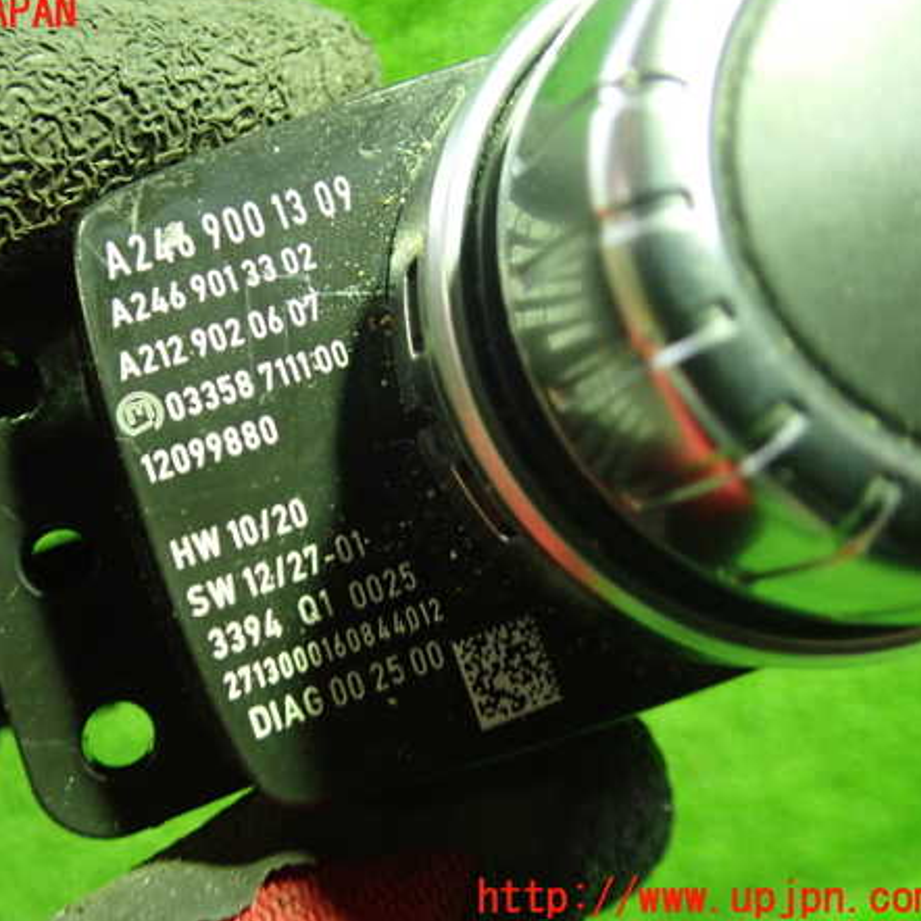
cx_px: 323
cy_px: 456
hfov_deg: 45.5
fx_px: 1084
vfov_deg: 46.0
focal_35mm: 36
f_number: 2.3
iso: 800
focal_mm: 5.4
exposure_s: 1/30
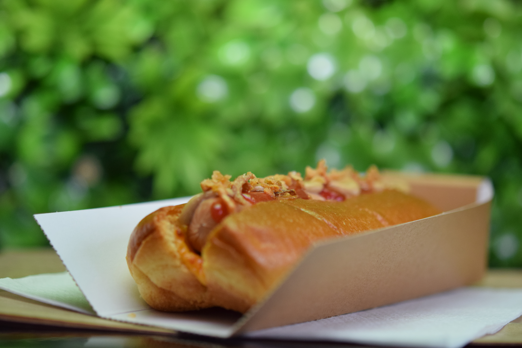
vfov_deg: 15.2
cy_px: 174
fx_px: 1305
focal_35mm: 90
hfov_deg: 22.6
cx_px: 261
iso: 1000
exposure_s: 1/100
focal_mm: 60
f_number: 3
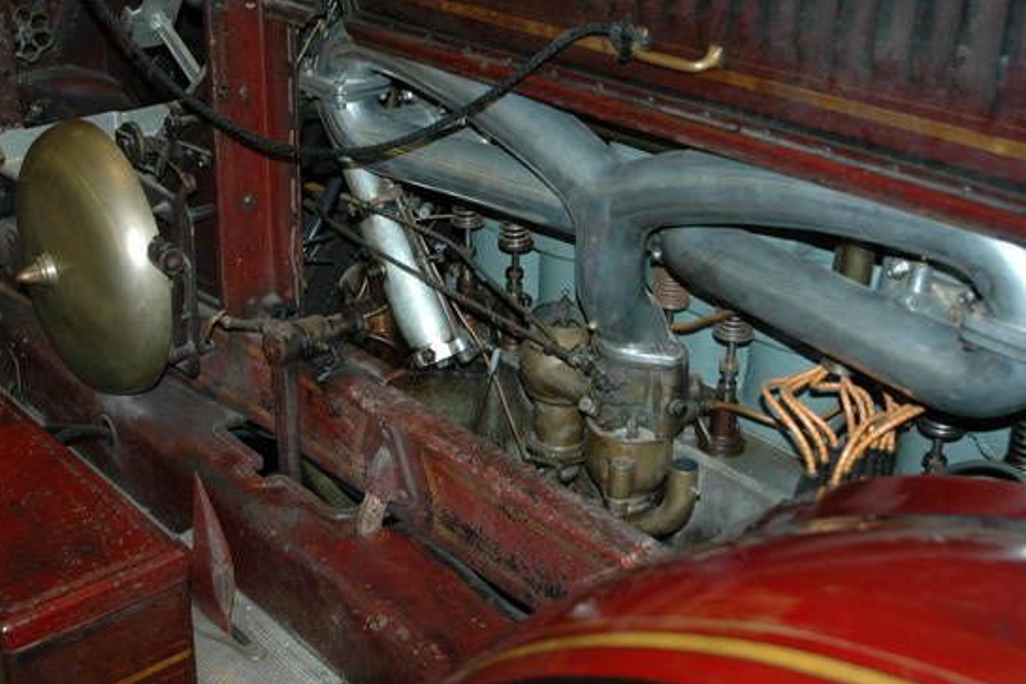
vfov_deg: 28.3
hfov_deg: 41.4
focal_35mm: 48
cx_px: 454
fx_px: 1356
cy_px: 290
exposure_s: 1/60
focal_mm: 27
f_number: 3.8
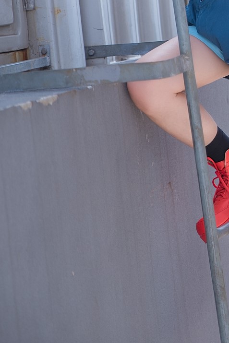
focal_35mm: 176
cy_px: -30
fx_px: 1678
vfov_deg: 11.5
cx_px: 250
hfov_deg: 7.8
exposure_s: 1/400
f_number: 2.8
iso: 100
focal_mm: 70
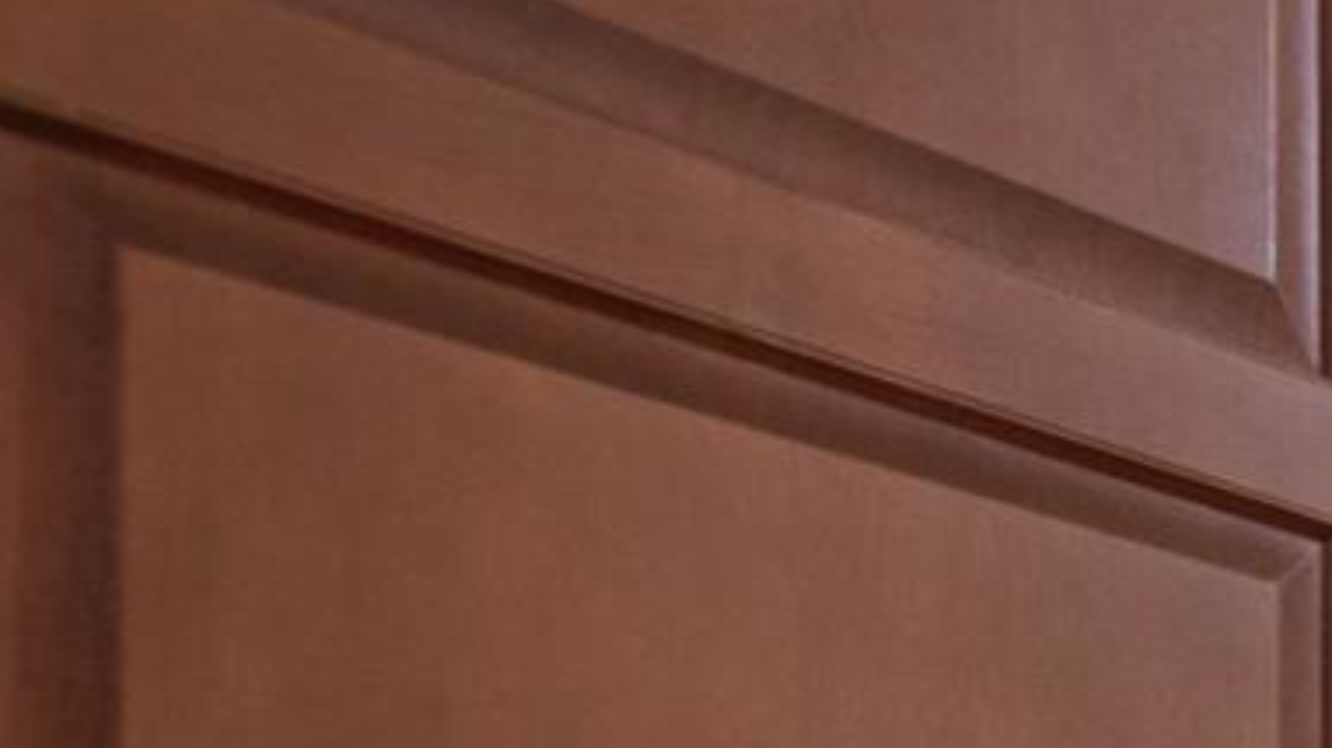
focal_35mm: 66
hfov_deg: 20.5
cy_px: 1437
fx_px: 2330
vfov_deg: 15.2
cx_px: 2486
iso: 400
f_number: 4.5
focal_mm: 10
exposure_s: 1/2.5
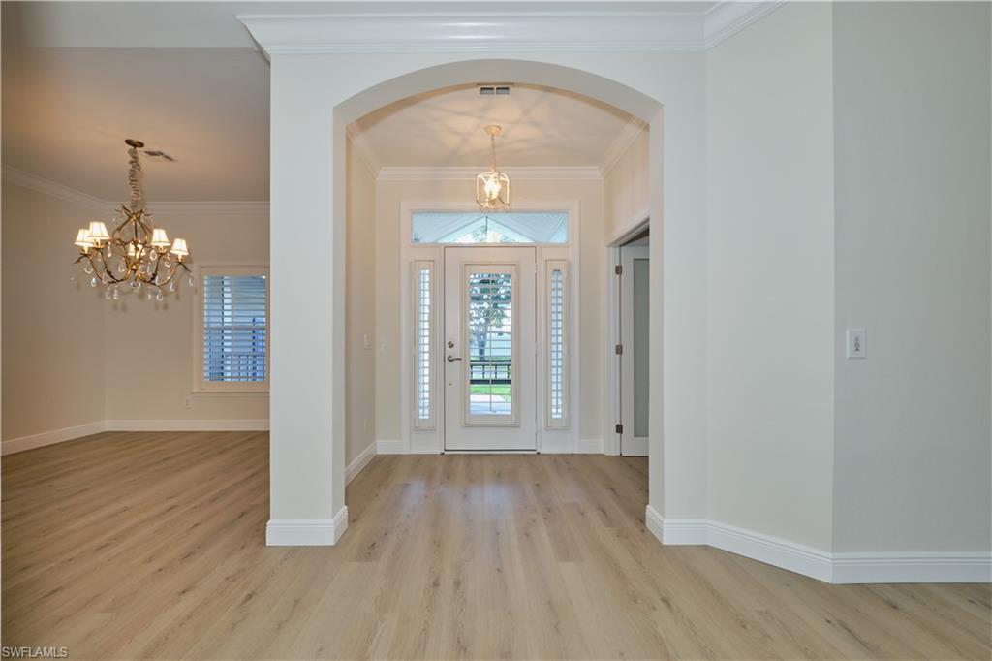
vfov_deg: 77.3
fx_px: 413
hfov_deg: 100.4
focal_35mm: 15
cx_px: 496
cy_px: 330
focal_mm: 10
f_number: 8
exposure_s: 1/13
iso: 400
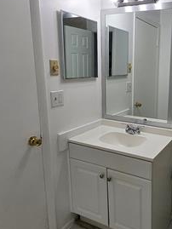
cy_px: 106
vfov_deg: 61.6
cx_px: 146
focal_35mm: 29
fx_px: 192
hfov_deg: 44.9
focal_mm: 1.74
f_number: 2.2
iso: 32
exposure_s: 1/120
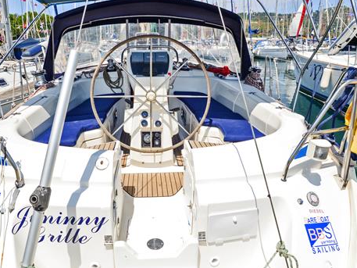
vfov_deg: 48.2
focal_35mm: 29
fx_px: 299
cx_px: 160
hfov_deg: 61.5
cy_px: 122
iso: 640
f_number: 13
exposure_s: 1/640
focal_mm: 23
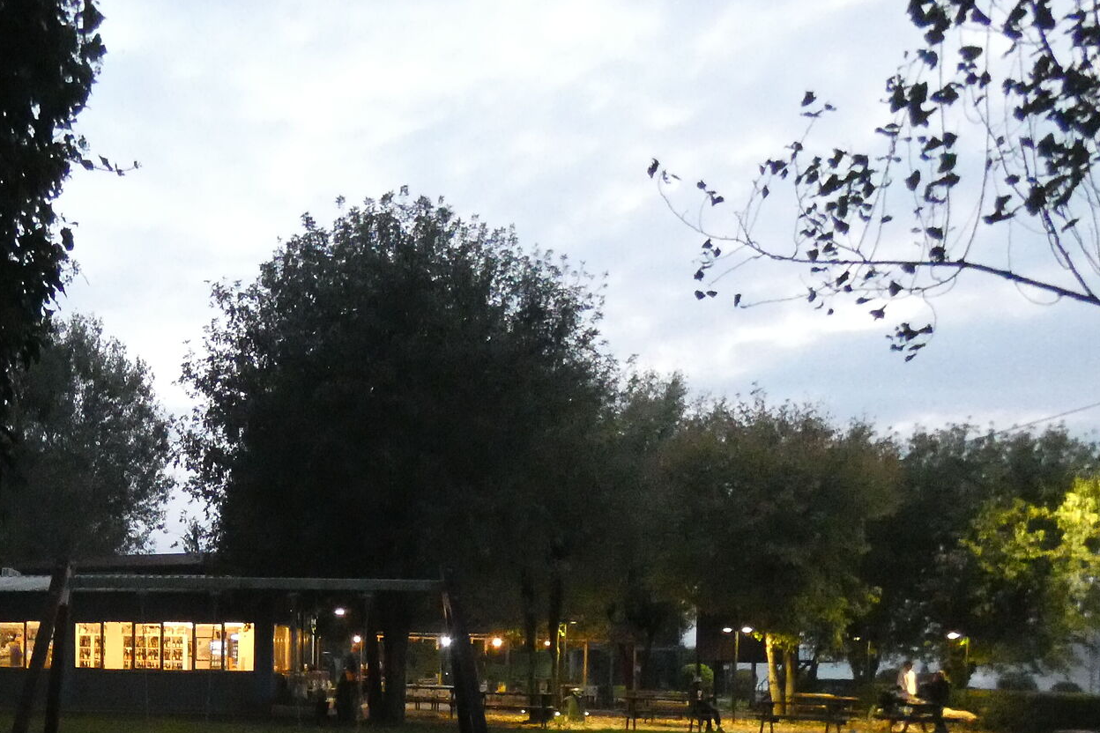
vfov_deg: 31.5
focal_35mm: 40
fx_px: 1222
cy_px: 685
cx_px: 276
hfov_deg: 46.7
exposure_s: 1/40
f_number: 2.8
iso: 1600
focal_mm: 3.6
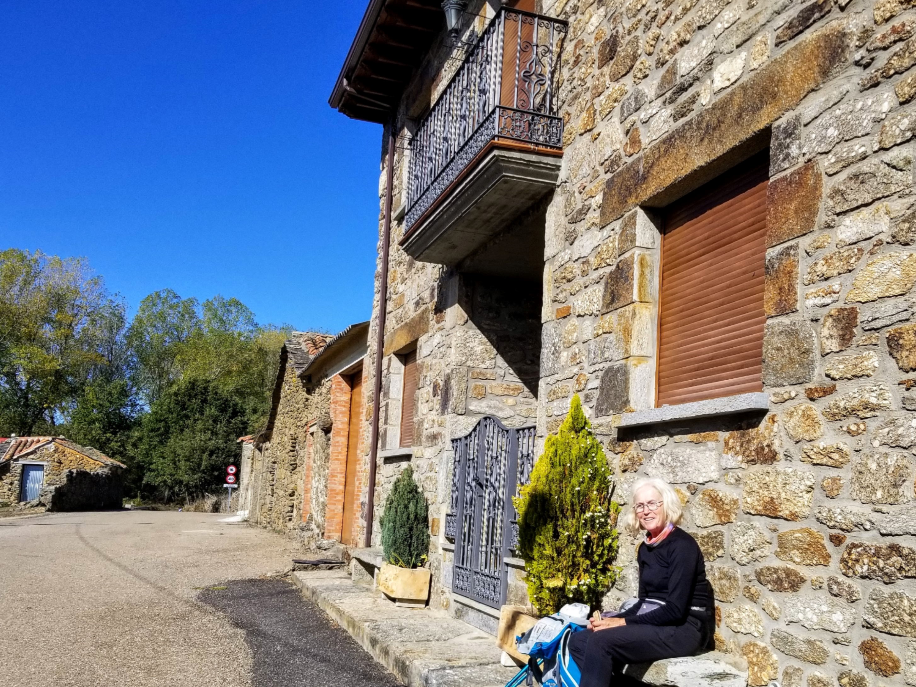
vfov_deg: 39.6
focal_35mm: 36
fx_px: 953
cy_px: 394
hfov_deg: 51.1
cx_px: 544
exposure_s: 1/3112
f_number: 1.7
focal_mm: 4.3
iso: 50
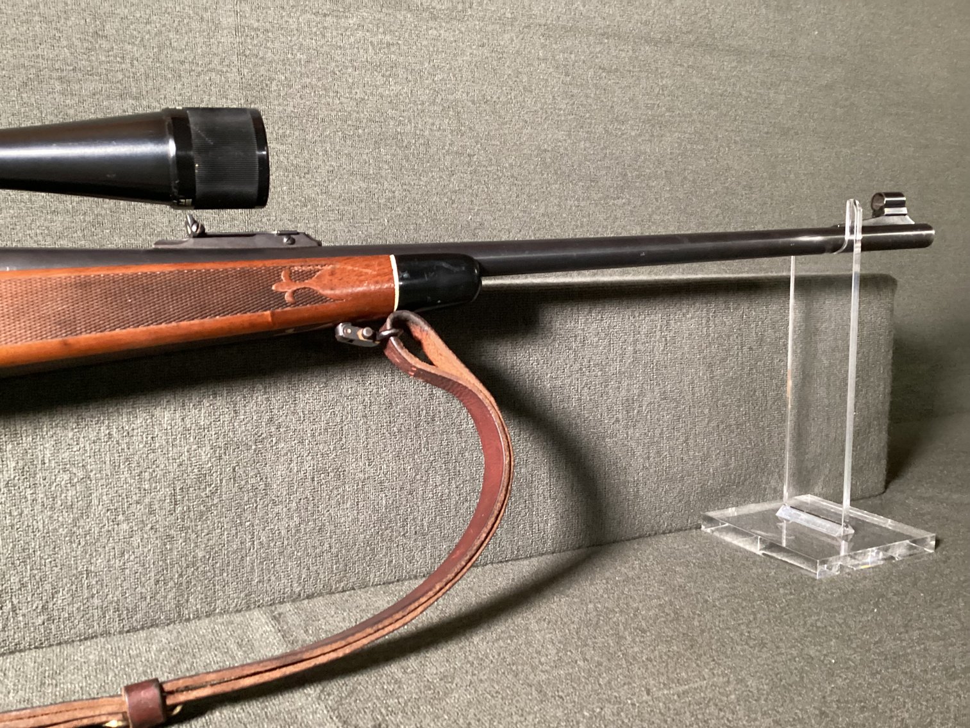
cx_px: 485
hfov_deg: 58.3
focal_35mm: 31
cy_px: 364
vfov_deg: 45.4
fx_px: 869
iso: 400
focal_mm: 3.3
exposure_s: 1/25
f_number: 2.4
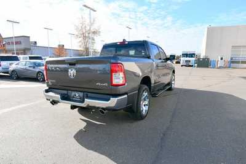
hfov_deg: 81.2
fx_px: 144
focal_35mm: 21
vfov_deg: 59.5
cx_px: 123
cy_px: 82
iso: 140
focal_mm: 14
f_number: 8
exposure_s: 1/250
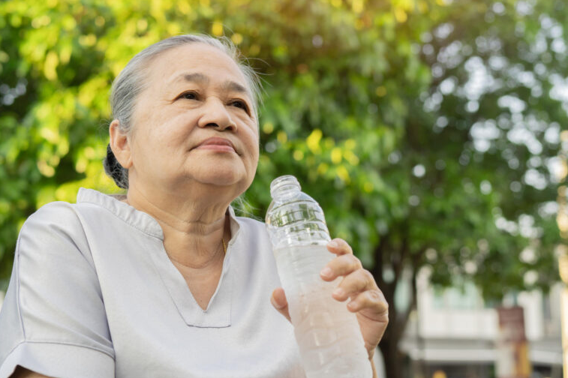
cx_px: 286
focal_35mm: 69
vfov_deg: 19.9
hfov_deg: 29.5
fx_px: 1080
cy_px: 190
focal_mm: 45
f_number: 3.2
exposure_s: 1/250
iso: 160
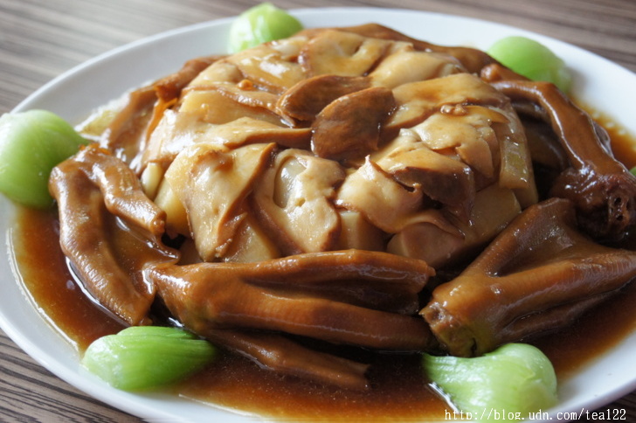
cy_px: 212
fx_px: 1800
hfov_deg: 20.0
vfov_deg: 13.4
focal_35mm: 102
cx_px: 318
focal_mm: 68
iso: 1600
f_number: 5.6
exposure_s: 1/100
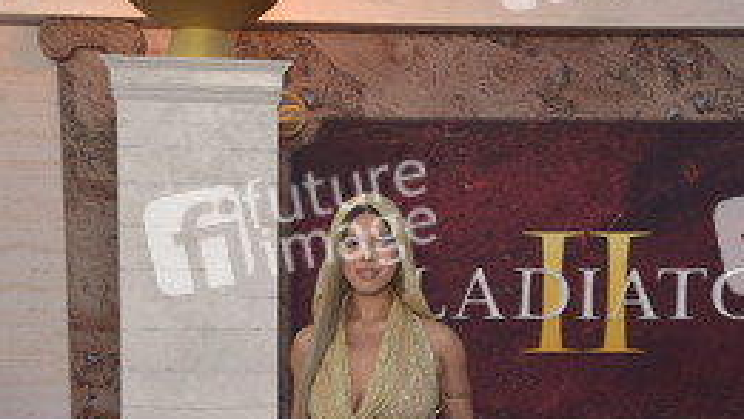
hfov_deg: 34.3
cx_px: 375
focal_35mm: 61
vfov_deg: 19.4
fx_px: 1204
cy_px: 371
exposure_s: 1/250
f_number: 6.3
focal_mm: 38
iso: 800
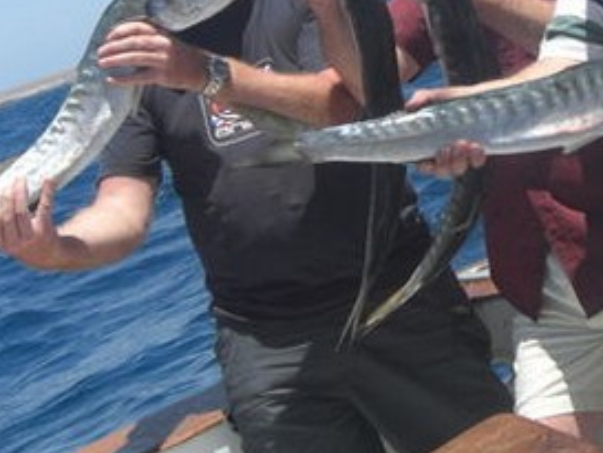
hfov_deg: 18.1
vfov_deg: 13.8
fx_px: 1847
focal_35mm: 106
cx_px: 581
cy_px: 20
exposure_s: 1/640
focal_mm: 9.5
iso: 80
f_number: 4.4
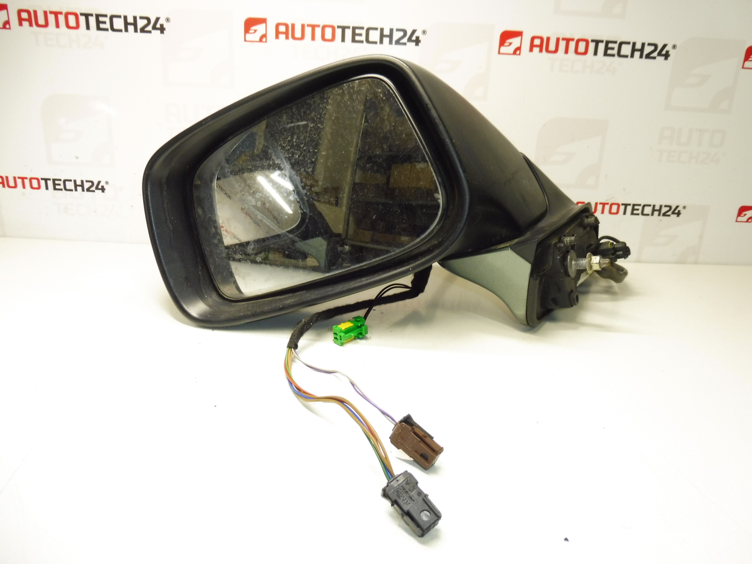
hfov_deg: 71.6
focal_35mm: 24
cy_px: 282
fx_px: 521
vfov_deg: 56.8
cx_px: 376
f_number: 3.5
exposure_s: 1/60
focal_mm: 4.3
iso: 200
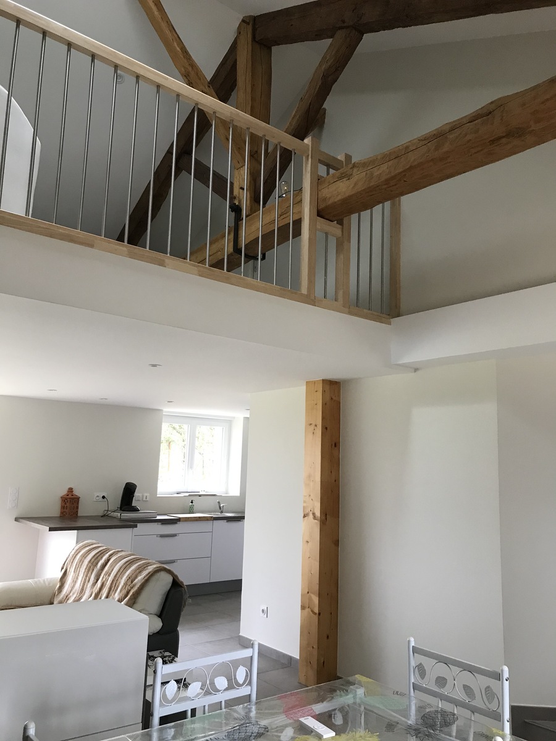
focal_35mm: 28
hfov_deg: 49.7
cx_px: 278
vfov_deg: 63.4
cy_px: 370
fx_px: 600
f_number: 1.8
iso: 40
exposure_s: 1/25
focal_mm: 3.99
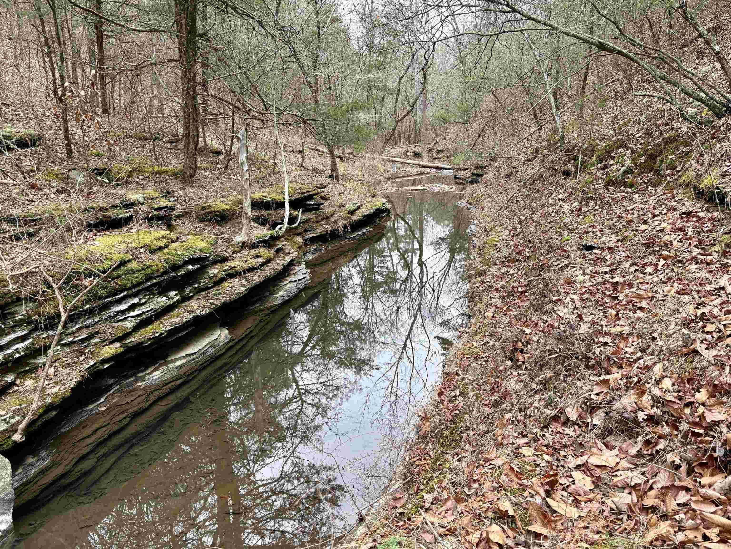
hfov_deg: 67.3
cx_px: 366
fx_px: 549
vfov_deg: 53.1
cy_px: 274
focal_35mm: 26
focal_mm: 5.96
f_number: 1.6
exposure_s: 1/74
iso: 125
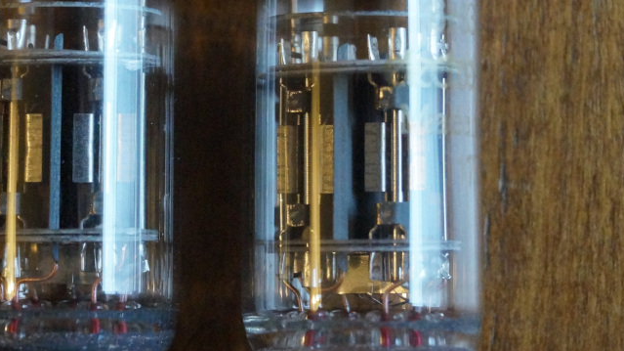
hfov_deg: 12.4
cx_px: 182
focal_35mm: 173
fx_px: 2862
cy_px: 80
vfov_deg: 7.0
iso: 3200
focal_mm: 55
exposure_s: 1/160
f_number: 5.6
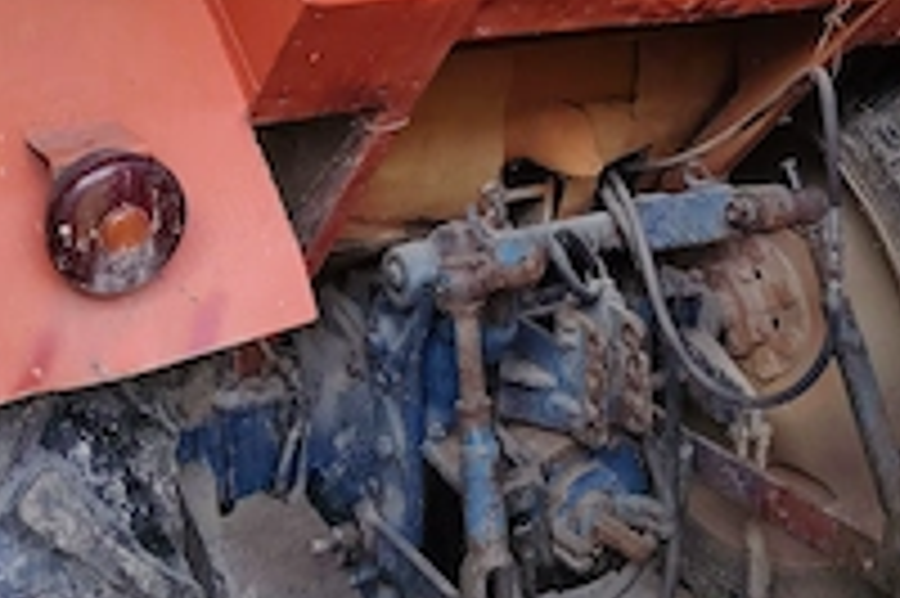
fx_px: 1249
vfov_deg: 25.0
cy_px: -67
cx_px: 414
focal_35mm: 50
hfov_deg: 39.6
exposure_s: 1/100
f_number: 1.75
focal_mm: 5.25
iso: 106
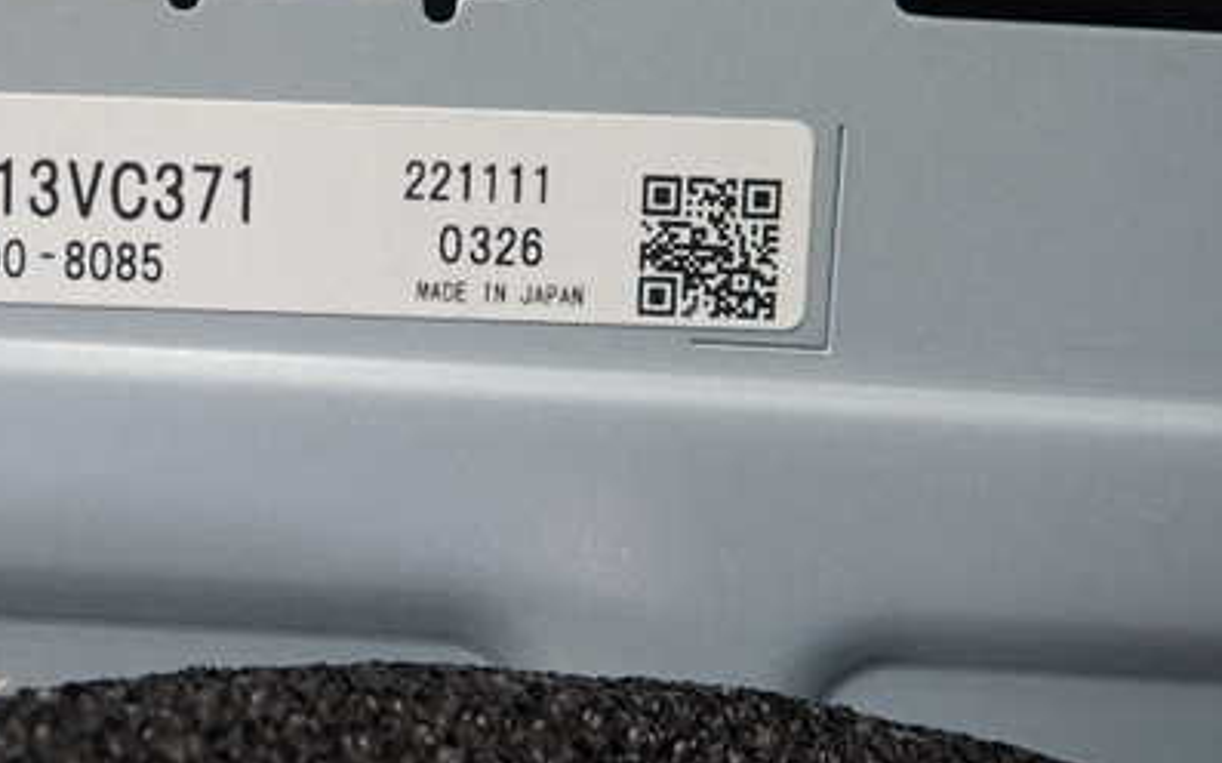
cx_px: 339
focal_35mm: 48
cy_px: 231
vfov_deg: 26.6
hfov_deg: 40.9
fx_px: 1598
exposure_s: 1/125
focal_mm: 5.5
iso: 200
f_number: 2.3
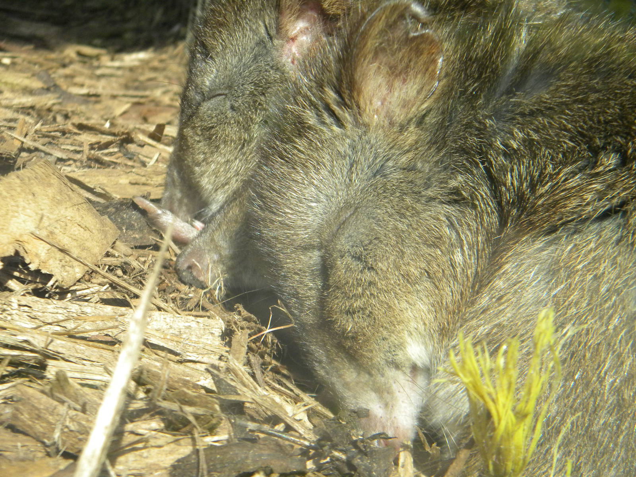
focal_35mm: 83
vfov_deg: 17.8
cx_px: 318
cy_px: 238
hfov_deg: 23.6
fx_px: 1525
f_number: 4.5
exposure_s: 1/500
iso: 243
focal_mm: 15.1
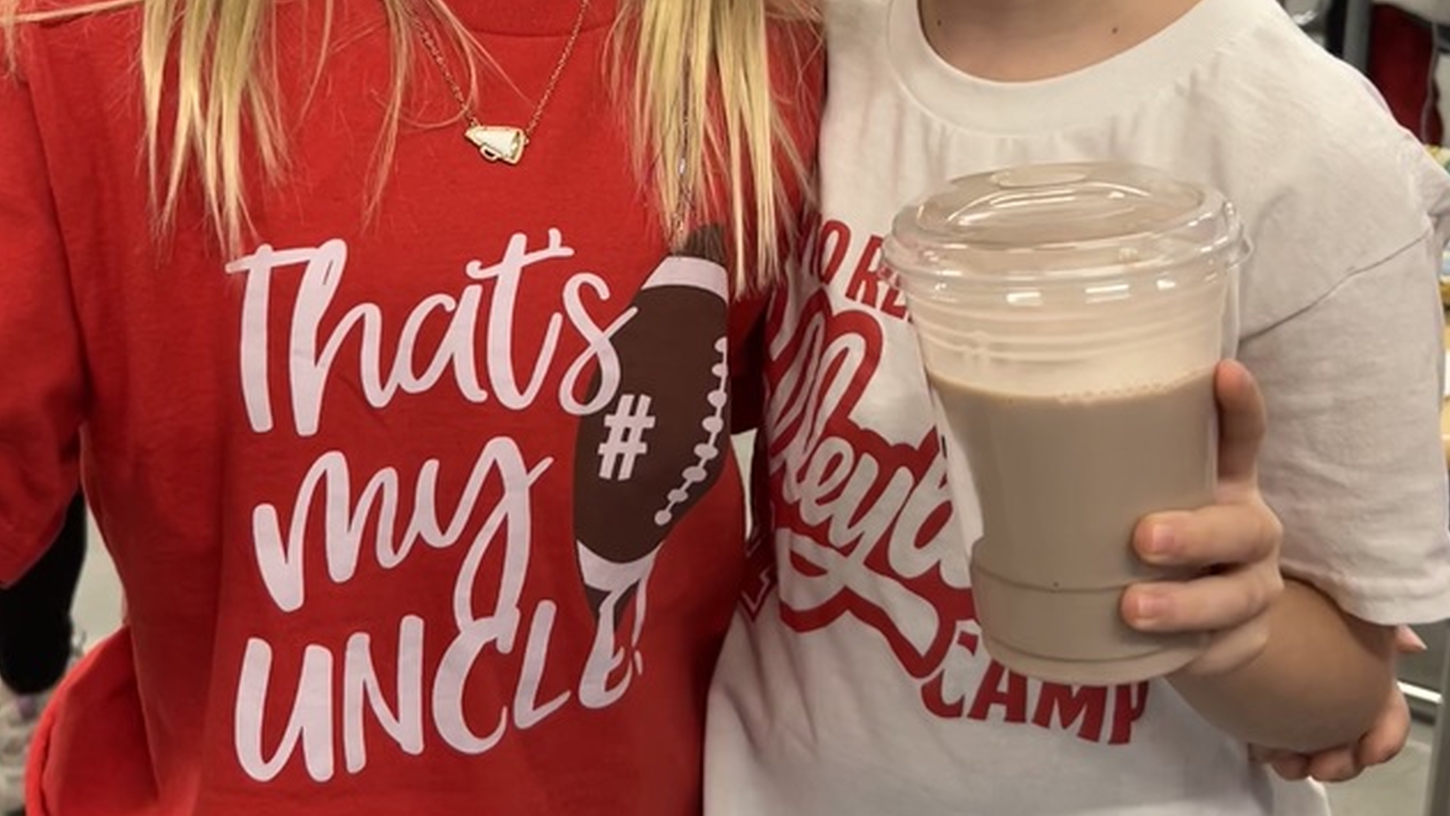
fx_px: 1769
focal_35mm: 46
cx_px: 623
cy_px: 138
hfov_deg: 44.5
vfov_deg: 25.4
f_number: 1.5
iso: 125
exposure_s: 1/120
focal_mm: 5.7
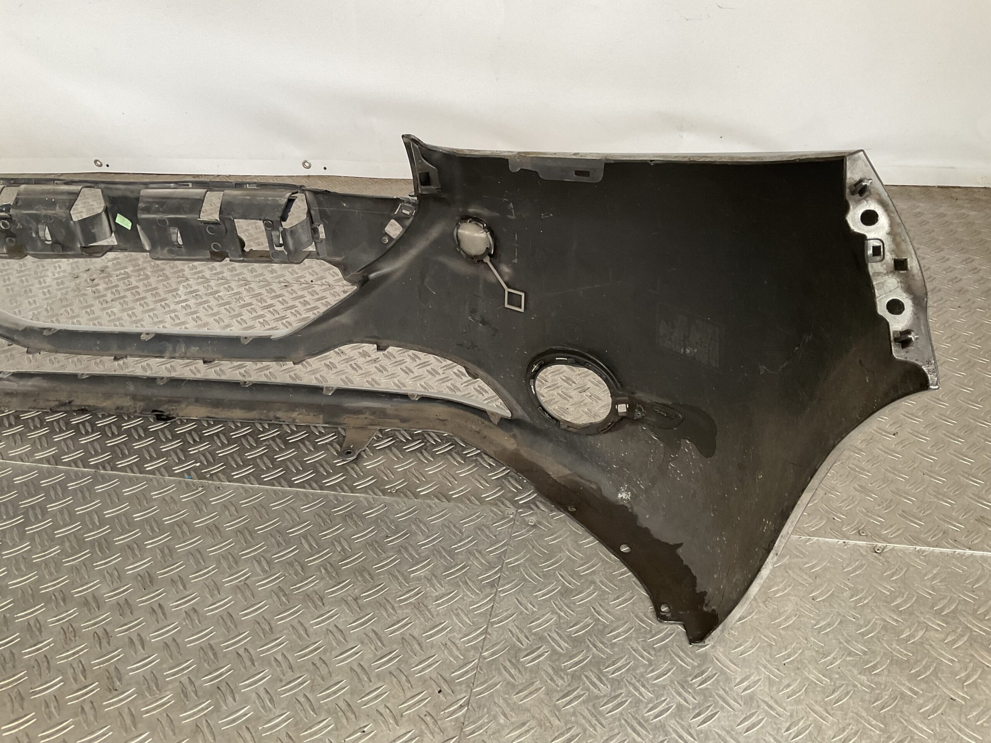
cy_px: 372
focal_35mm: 29
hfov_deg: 61.7
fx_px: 830
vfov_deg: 48.2
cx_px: 496
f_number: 1.8
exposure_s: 1/60
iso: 50
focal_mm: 3
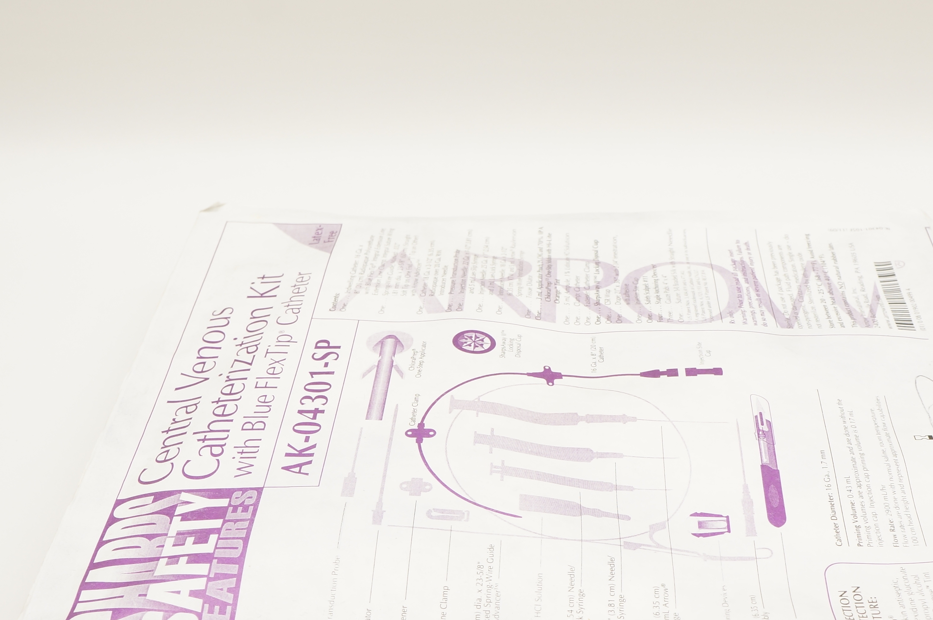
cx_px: 544
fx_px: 1294
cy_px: 389
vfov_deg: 26.8
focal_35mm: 50
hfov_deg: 39.5
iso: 400
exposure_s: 1/50
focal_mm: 20
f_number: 6.3
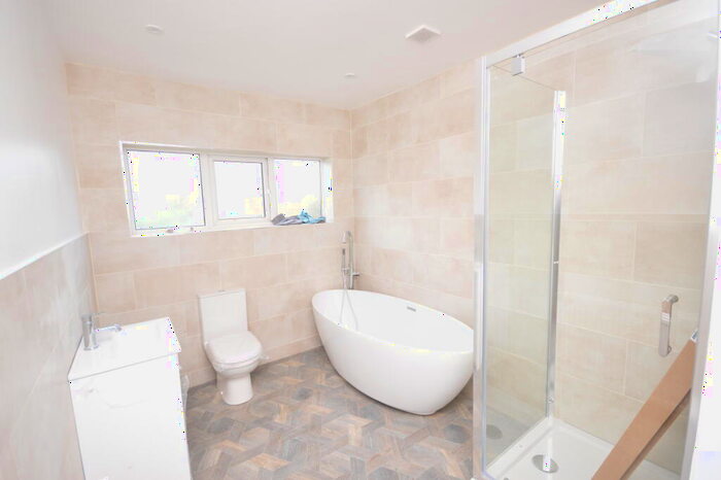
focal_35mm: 15
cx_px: 360
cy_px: 240
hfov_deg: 100.4
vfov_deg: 77.3
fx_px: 300
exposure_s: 1/100
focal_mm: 10
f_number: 4.5
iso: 400
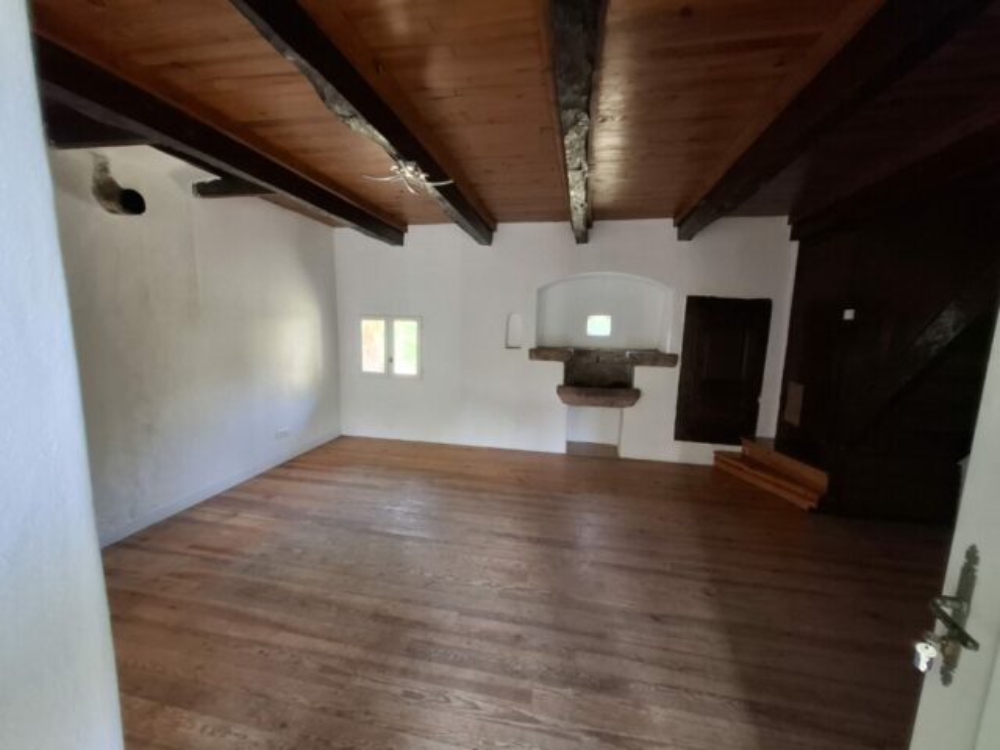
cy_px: 375
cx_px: 500
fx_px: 376
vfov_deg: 89.9
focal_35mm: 13
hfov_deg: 106.2
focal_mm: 1.74
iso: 160
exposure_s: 1/24
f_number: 2.2
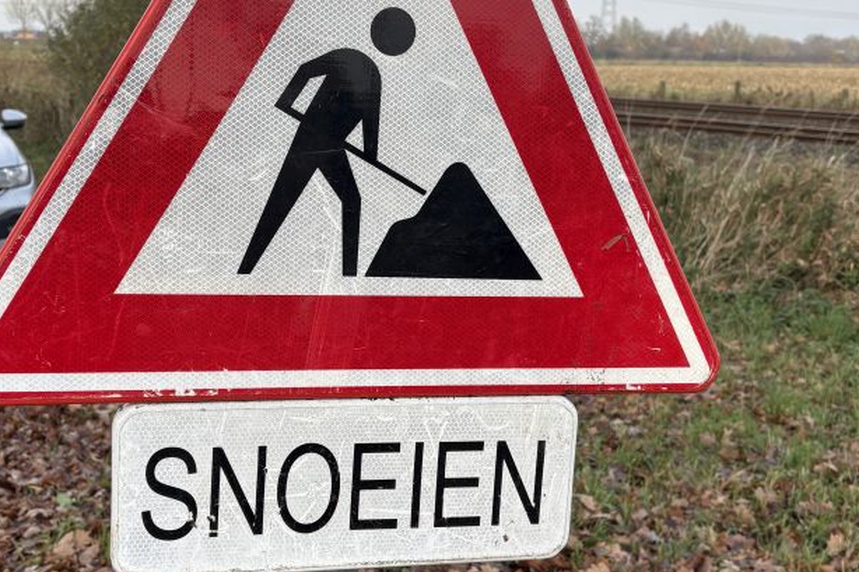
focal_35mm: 47
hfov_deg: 41.8
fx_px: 1121
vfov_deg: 28.6
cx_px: 362
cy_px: 276
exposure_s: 1/1393
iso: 50
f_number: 1.6
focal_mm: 5.96
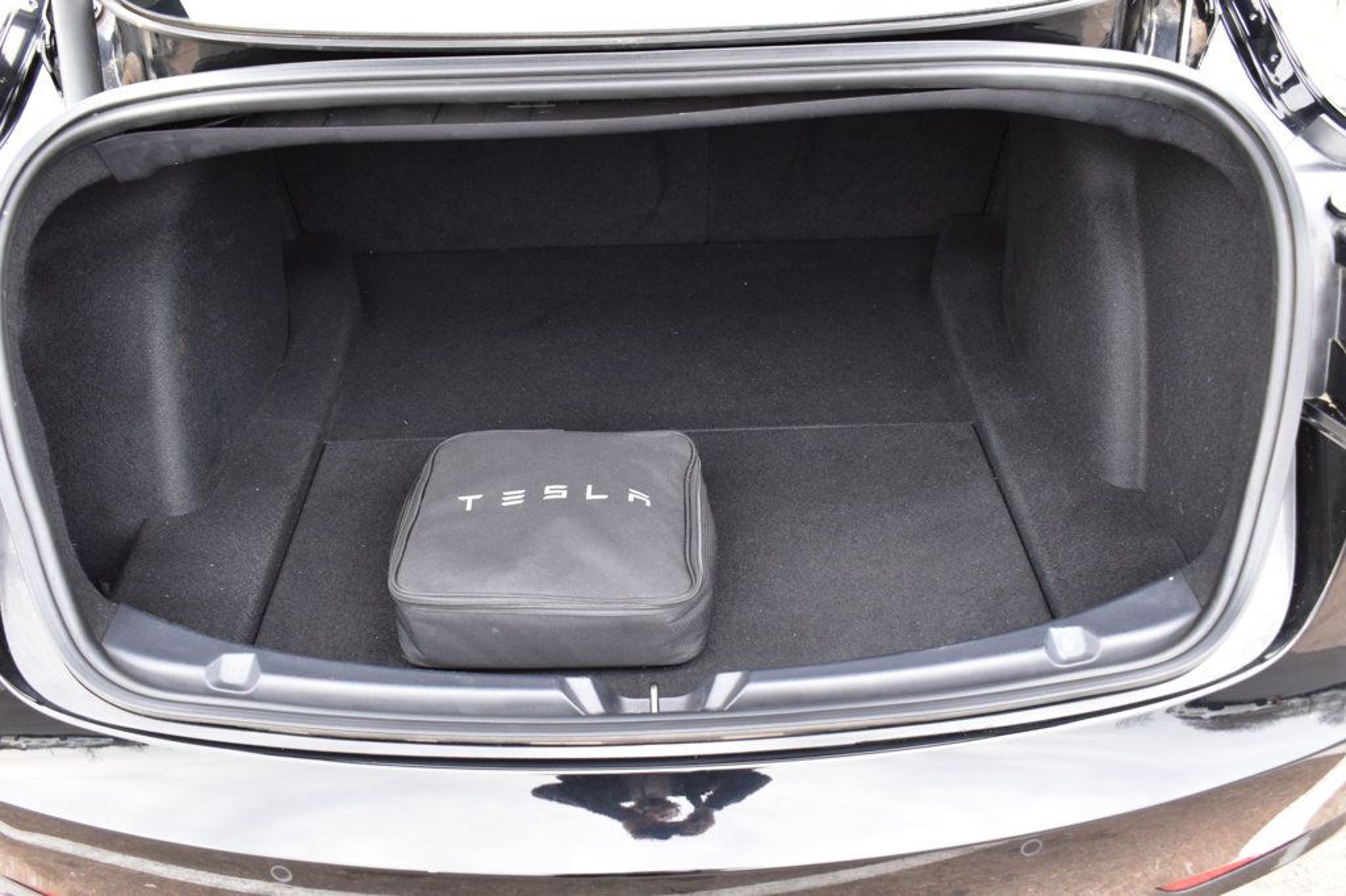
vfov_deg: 36.8
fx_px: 1345
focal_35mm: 36
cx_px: 673
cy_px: 448
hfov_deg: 53.1
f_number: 6.3
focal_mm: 24
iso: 560
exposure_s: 1/15
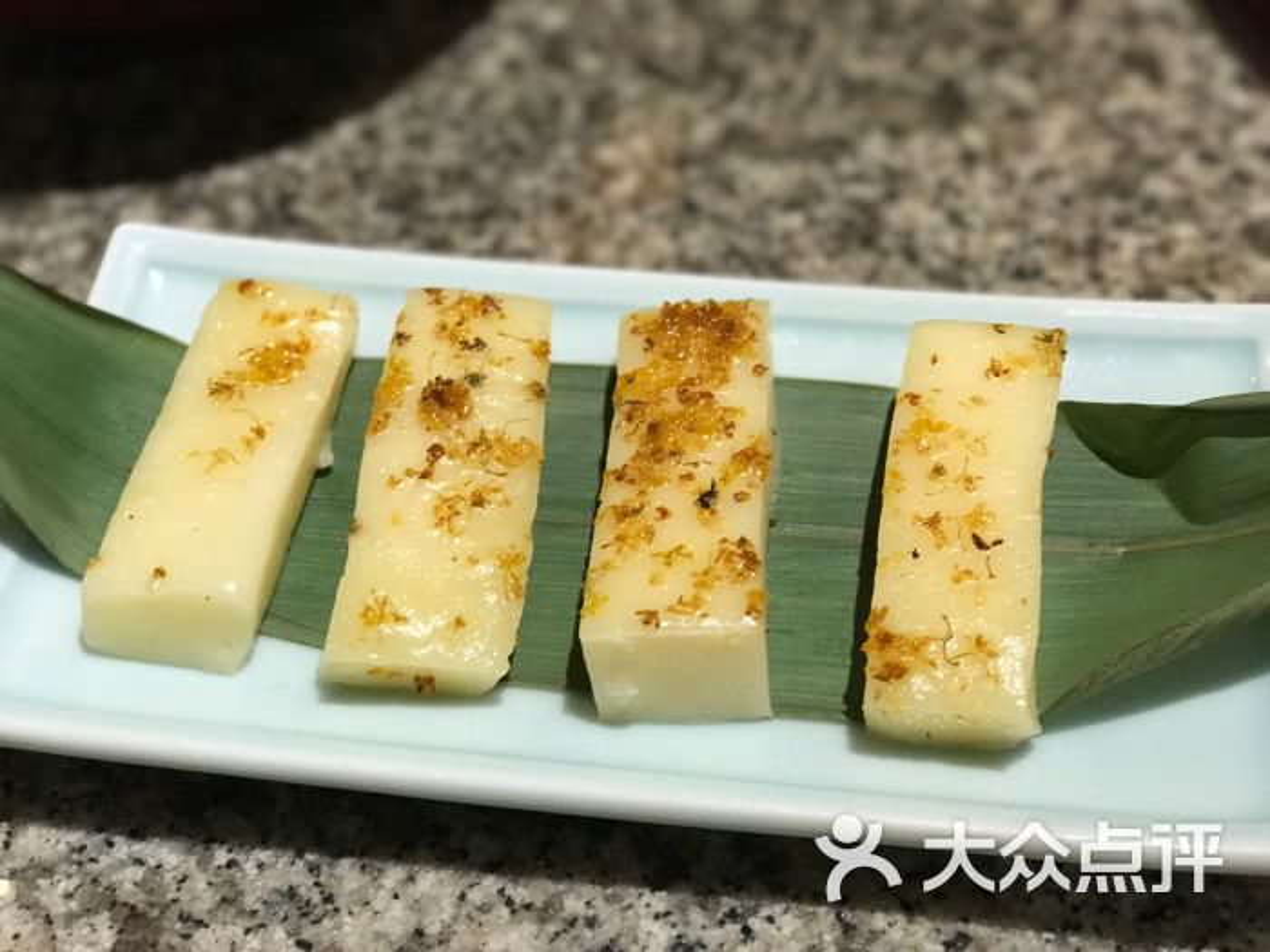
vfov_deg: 25.7
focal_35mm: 57
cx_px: 635
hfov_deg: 33.8
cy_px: 476
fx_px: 2091
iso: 200
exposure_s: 1/50
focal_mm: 6.6
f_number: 2.8
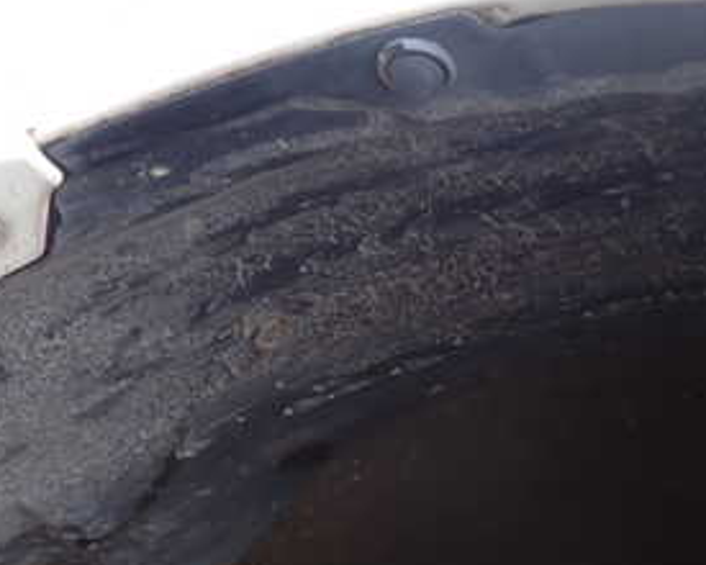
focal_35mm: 64
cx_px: 344
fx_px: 1337
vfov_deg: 23.8
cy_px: 236
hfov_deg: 29.6
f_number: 2.3
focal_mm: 5.4
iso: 100
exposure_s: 1/100
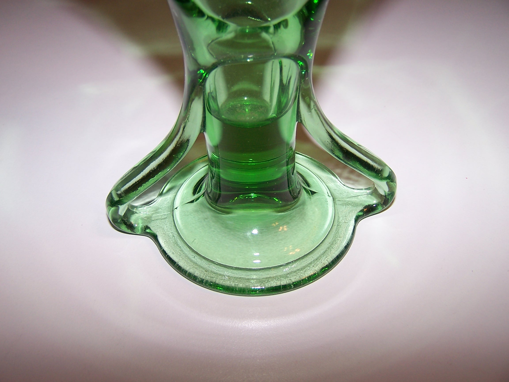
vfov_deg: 37.7
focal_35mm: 38
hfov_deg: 49.0
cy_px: 191
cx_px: 254
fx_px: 559
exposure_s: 1/60
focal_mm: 6.3
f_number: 2.8
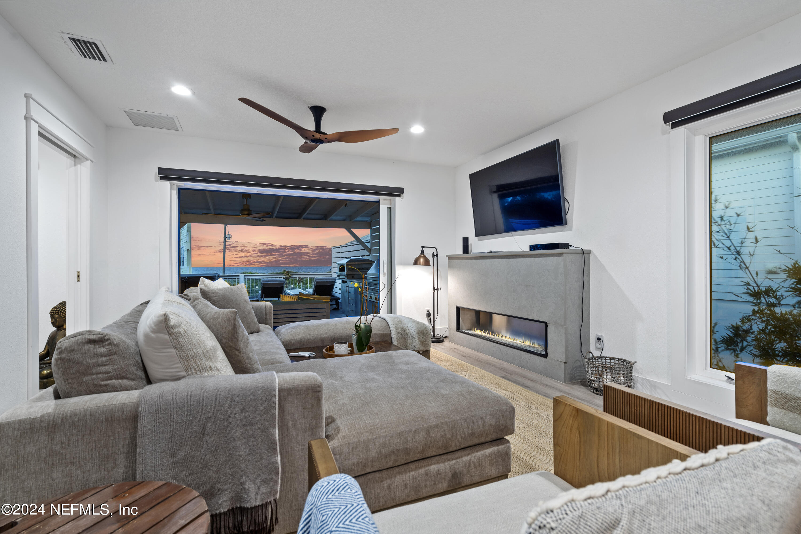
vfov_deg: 73.7
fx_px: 356
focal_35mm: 16
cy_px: 267
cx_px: 400
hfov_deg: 96.7
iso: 200
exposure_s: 1/1.67
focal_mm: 16
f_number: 7.1
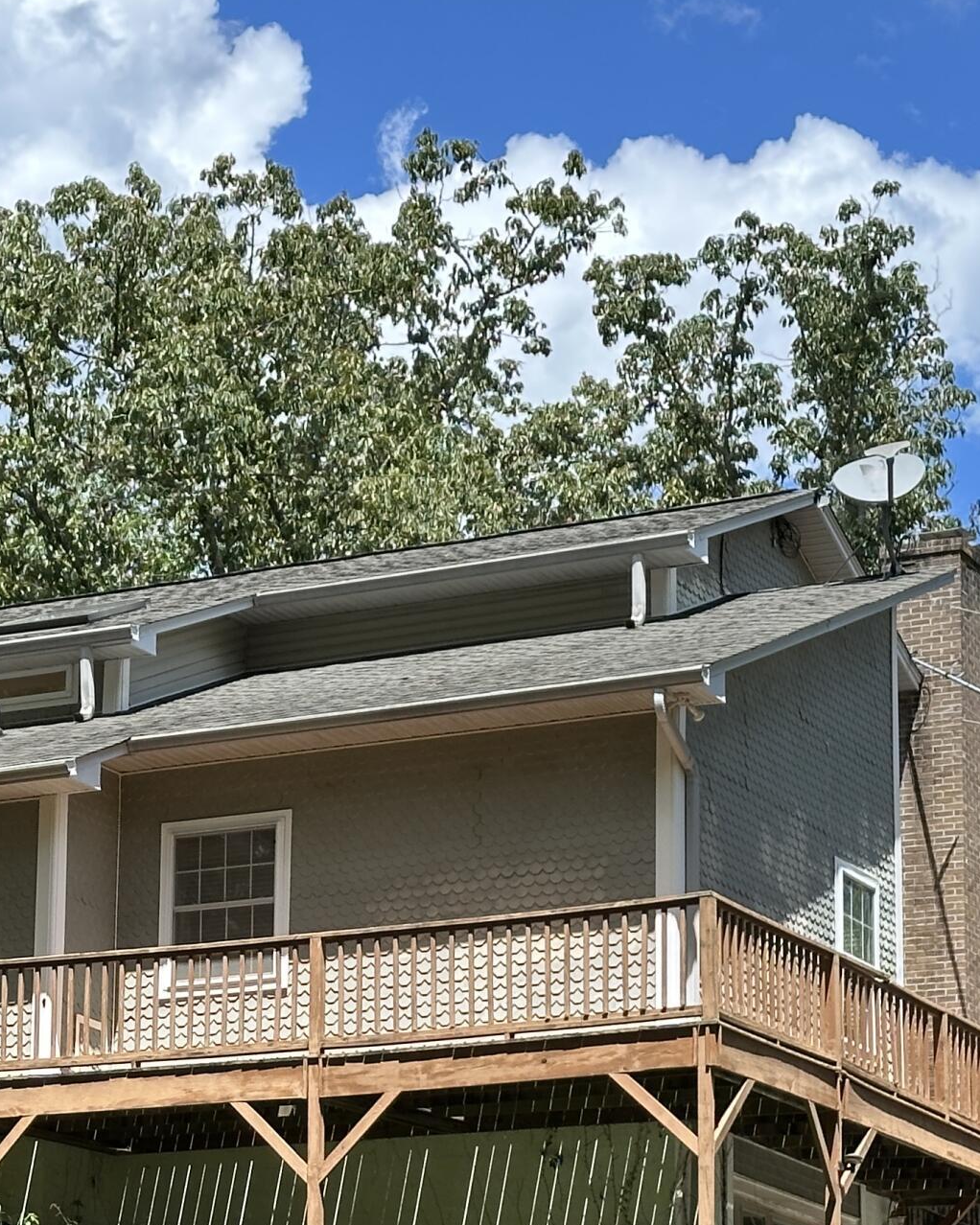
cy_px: 838
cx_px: 190
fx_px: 3989
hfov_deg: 13.9
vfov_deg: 17.4
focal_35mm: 110
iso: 64
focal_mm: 6.86
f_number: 1.78
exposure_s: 1/1848
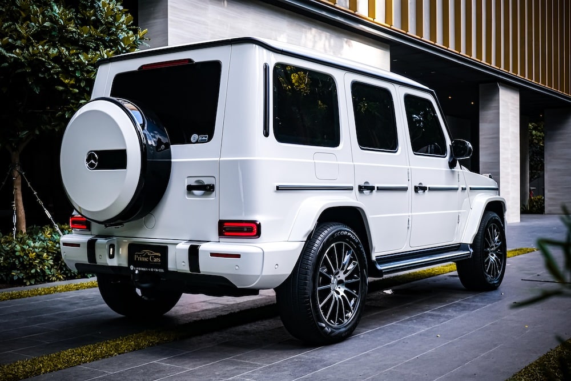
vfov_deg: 29.9
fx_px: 714
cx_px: 286
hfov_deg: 43.6
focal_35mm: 45
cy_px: 190
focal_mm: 30.2
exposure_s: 1/125
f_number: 3.6
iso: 640
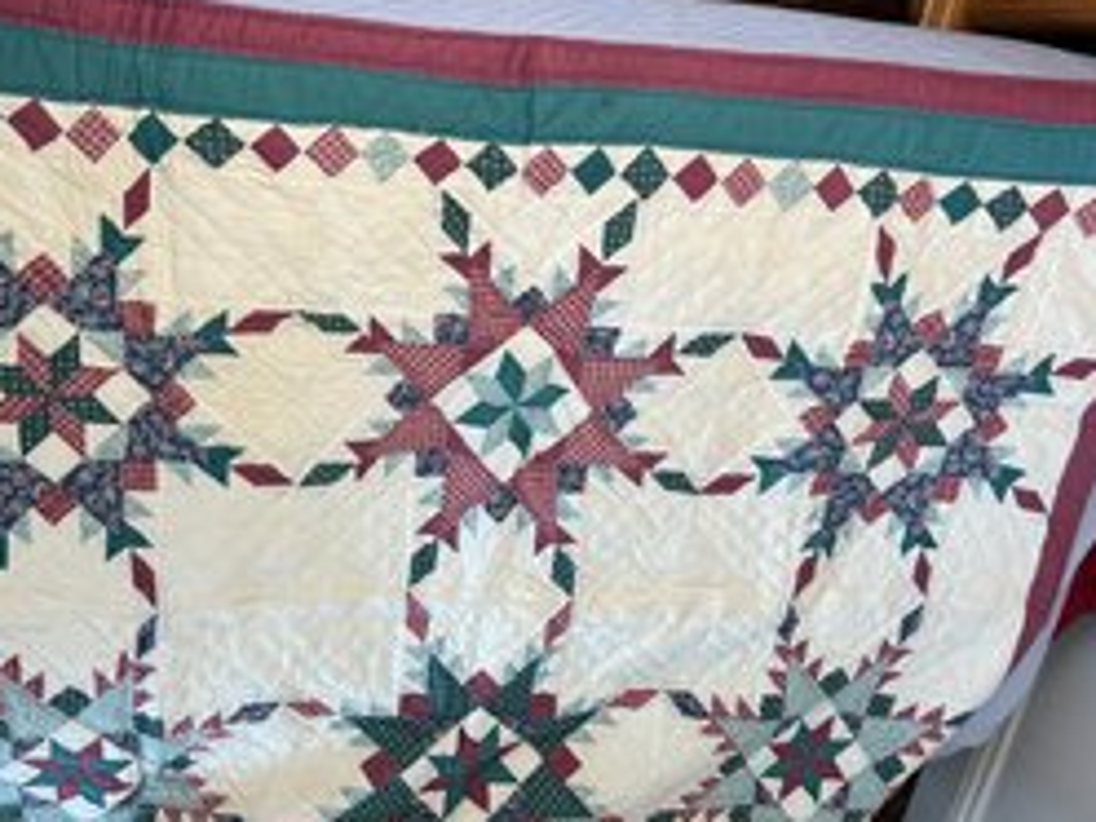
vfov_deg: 39.4
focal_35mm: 36
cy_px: 506
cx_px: 440
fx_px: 1140
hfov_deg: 51.0
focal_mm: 5.7
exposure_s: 1/60
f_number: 1.5
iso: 64
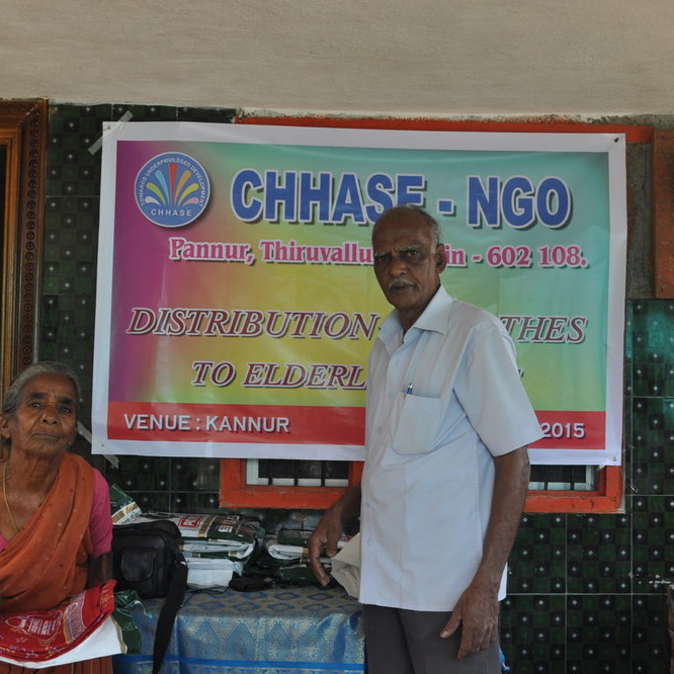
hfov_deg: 36.1
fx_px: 1035
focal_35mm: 47
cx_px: 344
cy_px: 339
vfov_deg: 36.1
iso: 360
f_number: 5.6
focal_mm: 24
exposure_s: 1/125
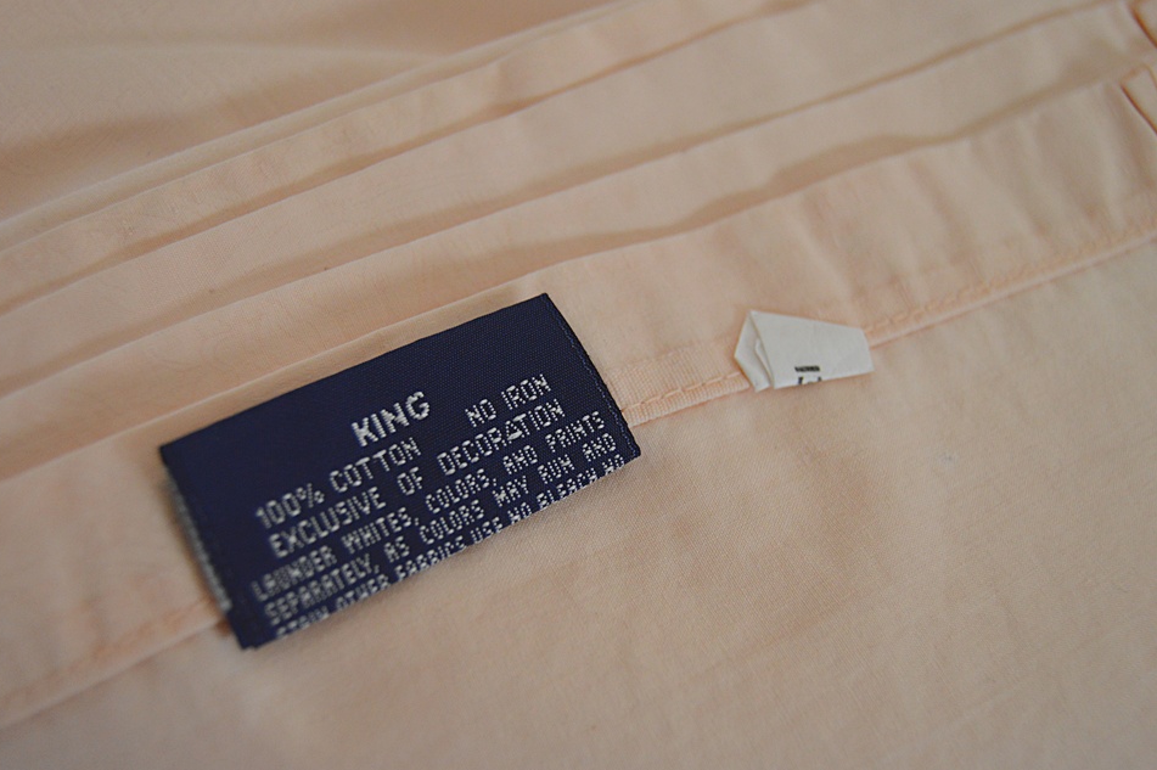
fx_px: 1317
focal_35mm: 41
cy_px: 385
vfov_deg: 32.6
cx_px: 551
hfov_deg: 47.4
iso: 900
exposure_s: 1/60
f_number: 4
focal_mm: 26
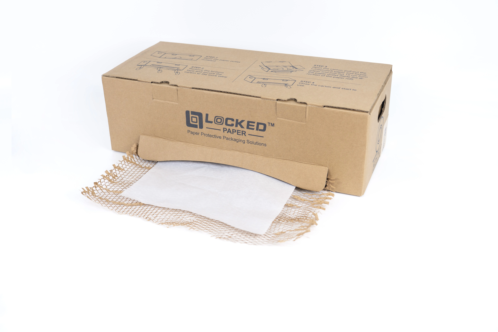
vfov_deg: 31.2
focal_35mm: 43
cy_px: 166
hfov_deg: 45.4
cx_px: 249
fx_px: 595
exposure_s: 1/250
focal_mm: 43
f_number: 4
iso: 320
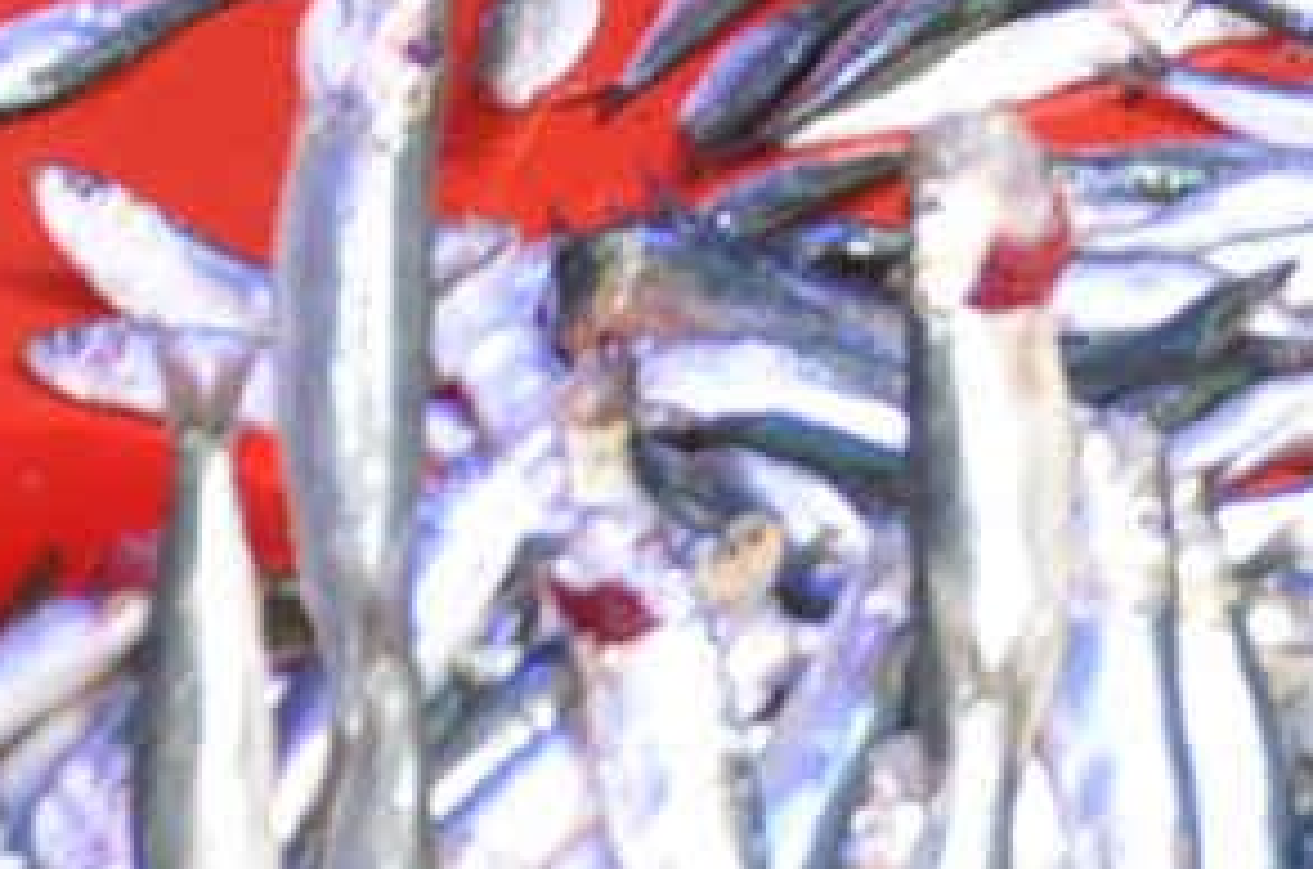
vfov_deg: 4.8
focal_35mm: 275
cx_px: 2344
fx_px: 9996
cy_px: -1514
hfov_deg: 7.3
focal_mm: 25
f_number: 4
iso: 280
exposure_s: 1/200
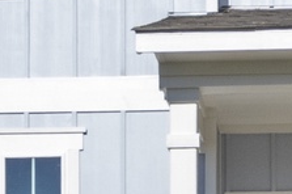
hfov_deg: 7.9
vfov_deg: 5.2
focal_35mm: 262
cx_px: 155
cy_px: 28
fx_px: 2122
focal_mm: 24
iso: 400
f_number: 8
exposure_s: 1/800
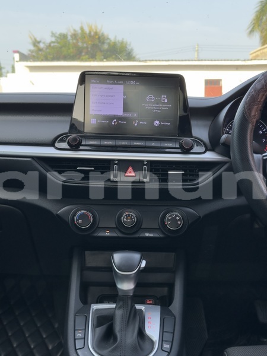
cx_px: 134
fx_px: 494
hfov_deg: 30.3
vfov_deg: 39.7
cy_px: 178
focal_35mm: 48
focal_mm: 6.86
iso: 64
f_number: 1.78
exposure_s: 1/291
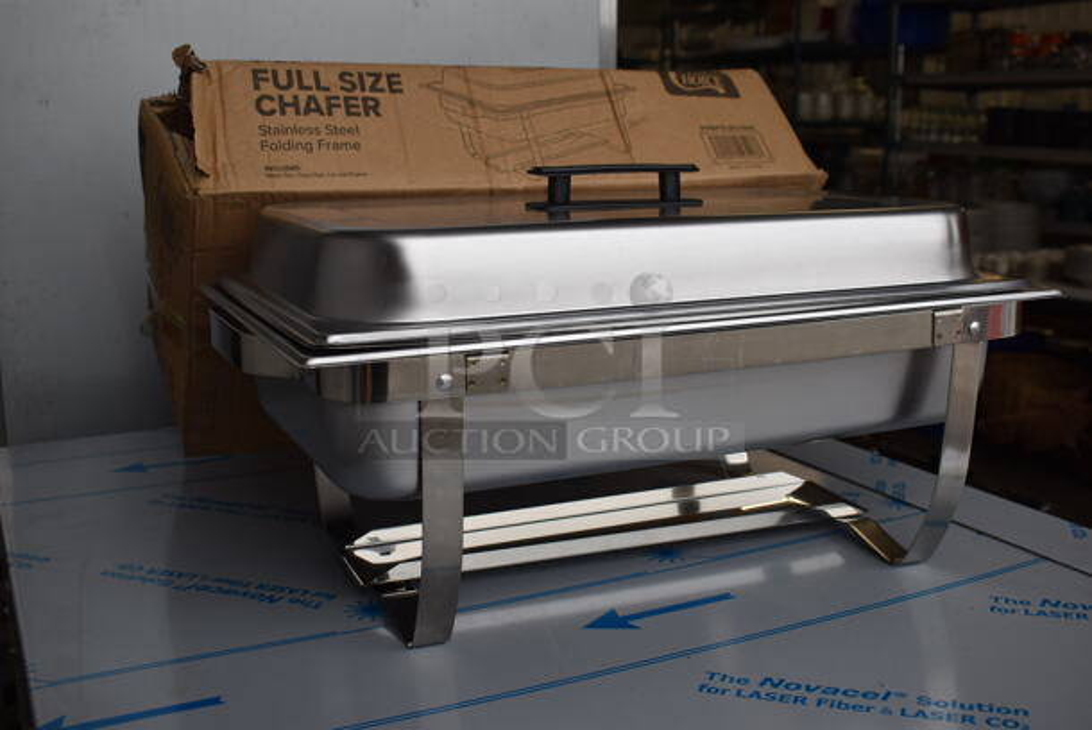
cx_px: 546
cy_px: 365
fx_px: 1184
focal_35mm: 39
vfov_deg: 34.3
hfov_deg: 49.5
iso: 200
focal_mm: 26
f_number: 6.3
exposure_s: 1/200
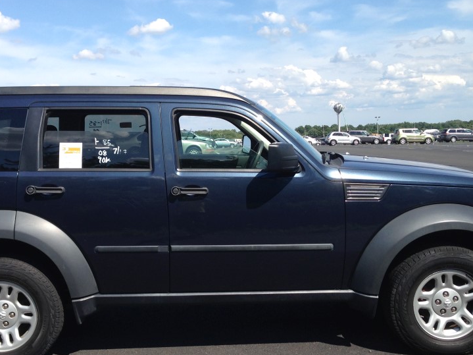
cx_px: 193
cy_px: 180
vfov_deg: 30.9
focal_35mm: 47
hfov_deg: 40.3
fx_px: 642
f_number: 2.4
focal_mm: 4.12
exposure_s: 1/1130
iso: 50
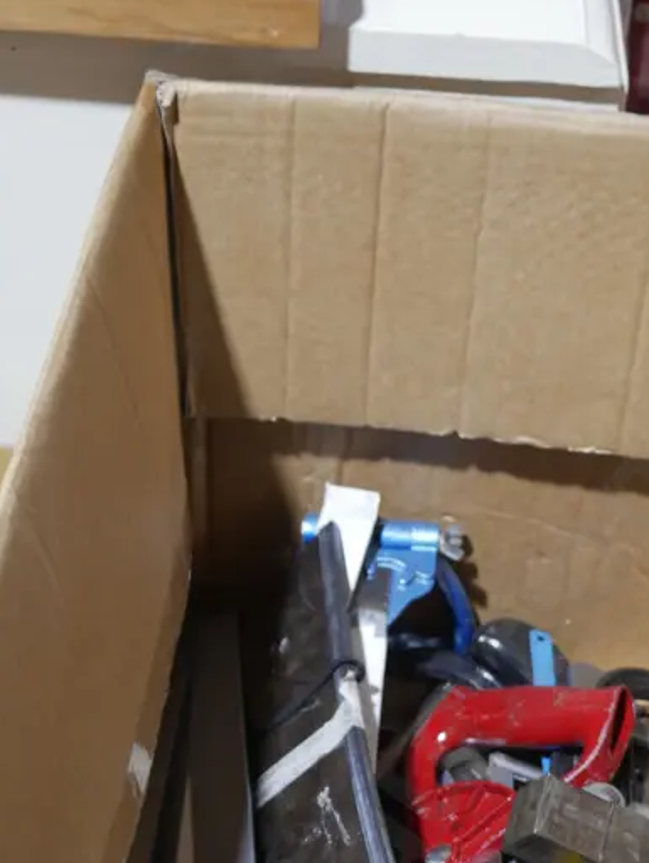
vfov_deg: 24.9
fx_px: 1897
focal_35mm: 76
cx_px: 439
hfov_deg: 19.3
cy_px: 767
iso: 640
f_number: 4.1
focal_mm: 19
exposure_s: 1/60
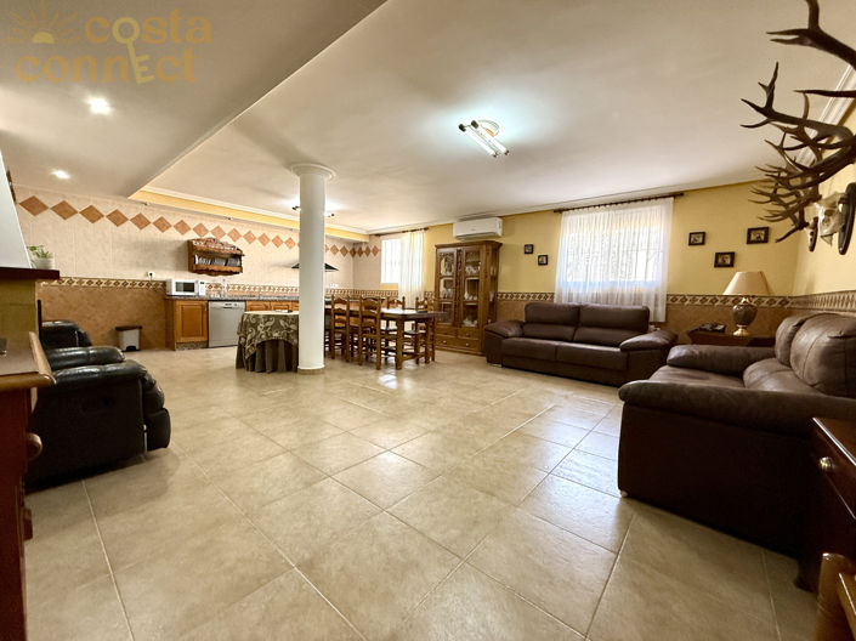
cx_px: 428
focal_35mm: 14
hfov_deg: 102.1
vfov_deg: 85.6
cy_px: 320
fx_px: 346
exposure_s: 1/100
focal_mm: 2.22
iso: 400
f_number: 2.2
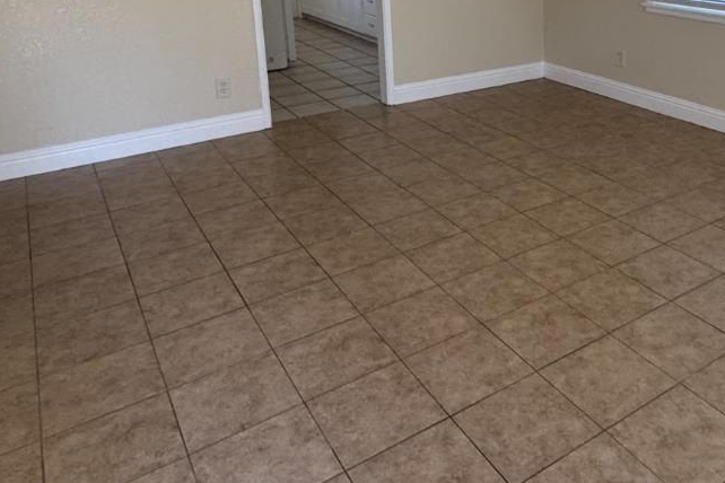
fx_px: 685
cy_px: 43
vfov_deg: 36.4
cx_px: 536
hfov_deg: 53.5
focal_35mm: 34
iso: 320
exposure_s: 1/99
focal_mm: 2.22
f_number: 2.2
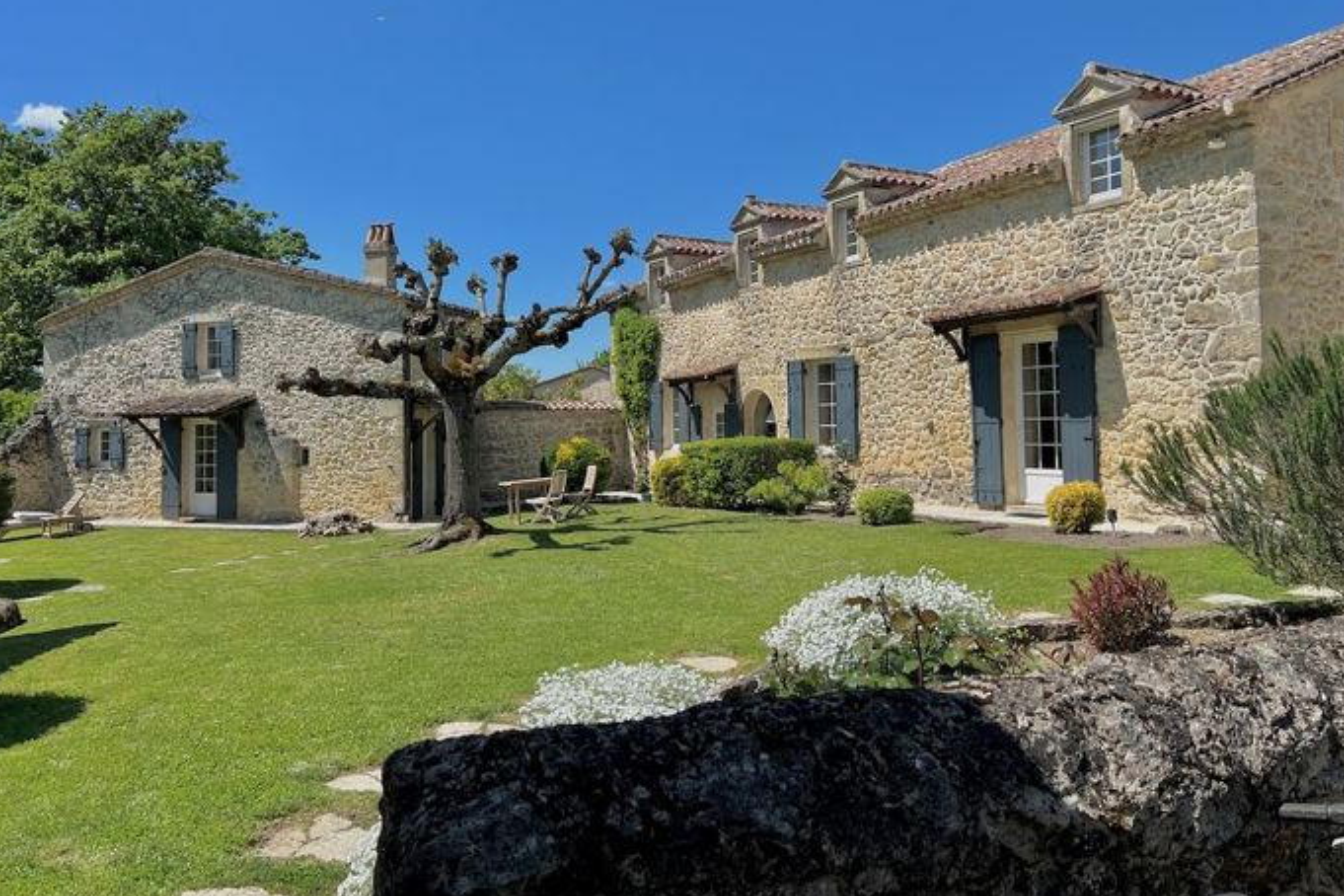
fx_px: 1045
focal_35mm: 28
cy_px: 385
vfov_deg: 46.3
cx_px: 656
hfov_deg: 65.5
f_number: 1.5
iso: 50
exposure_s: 1/5882
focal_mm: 5.7
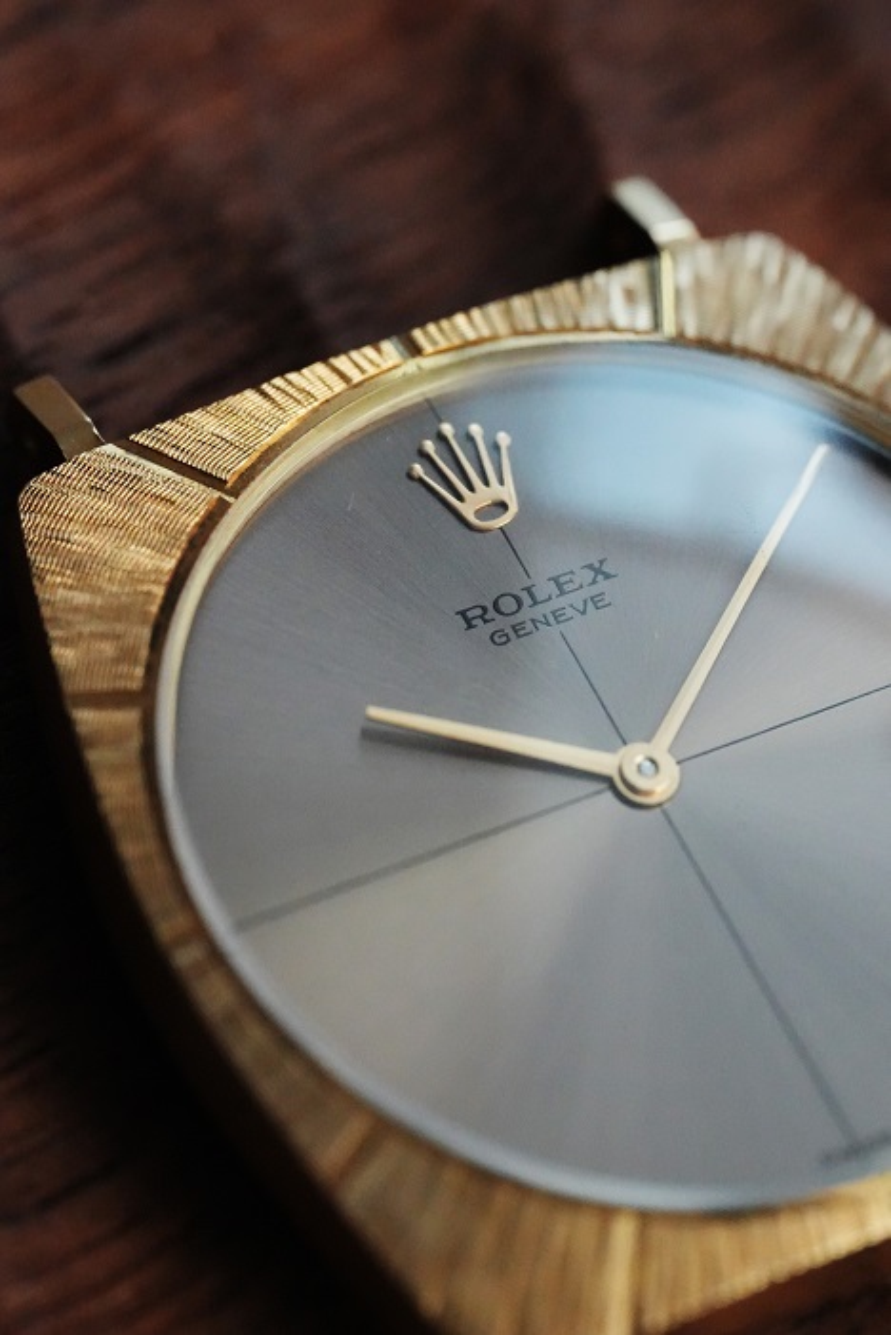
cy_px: 668
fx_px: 3894
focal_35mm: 105
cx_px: 446
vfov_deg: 19.4
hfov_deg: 13.1
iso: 12800
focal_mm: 105
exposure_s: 1/250
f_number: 7.1
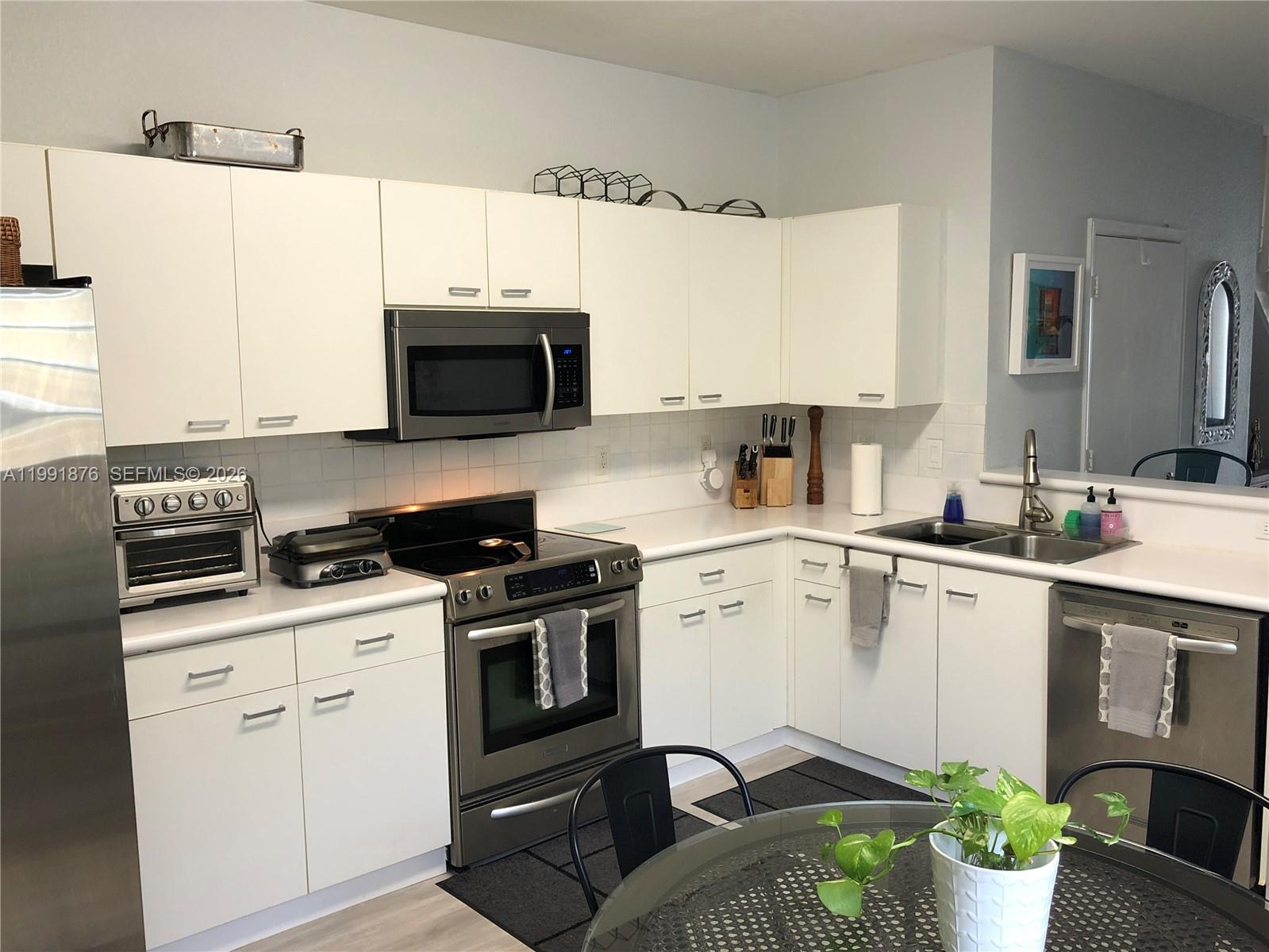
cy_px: 476
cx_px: 634
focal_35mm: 28
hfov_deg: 63.4
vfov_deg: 49.7
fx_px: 1026
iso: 40
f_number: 1.8
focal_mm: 4
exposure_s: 1/24
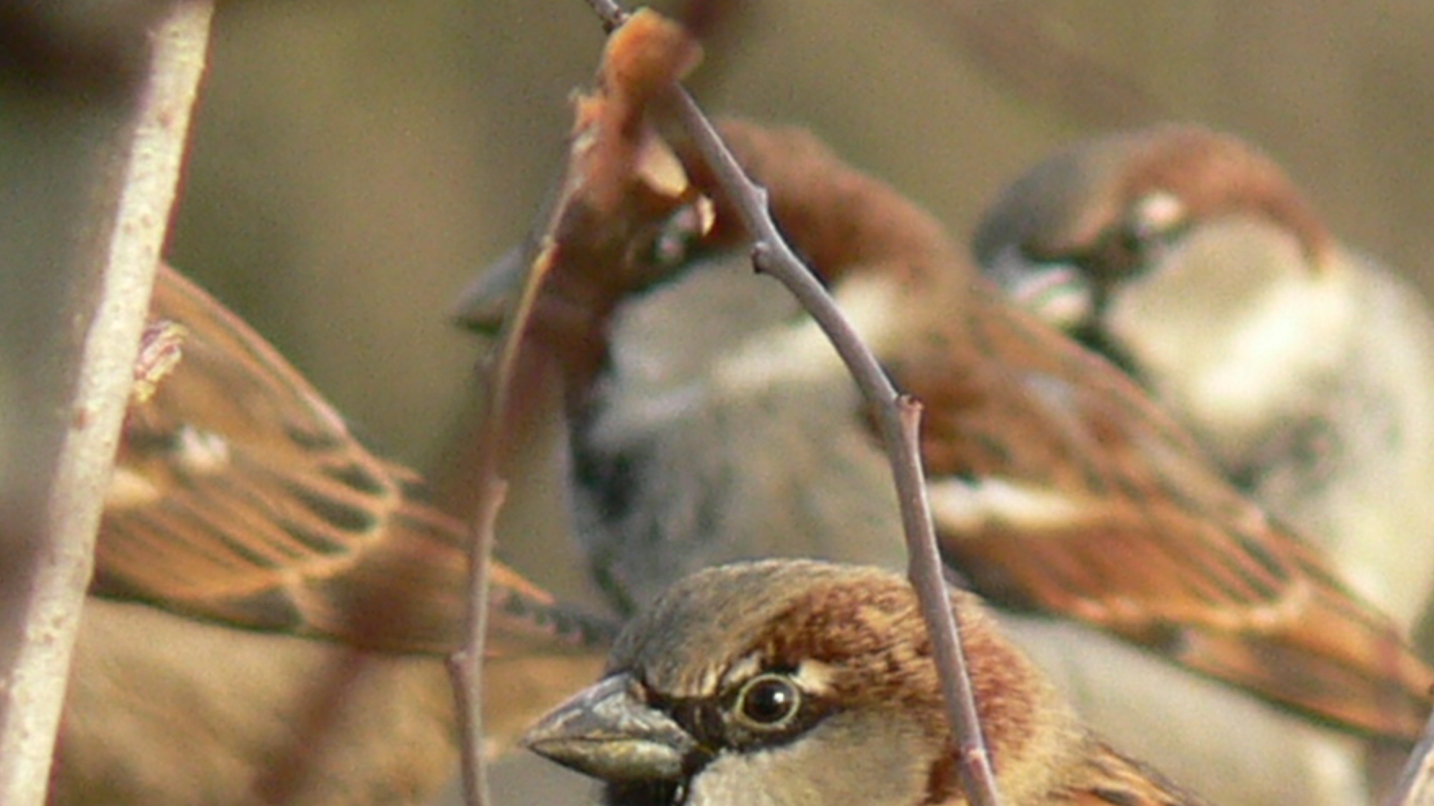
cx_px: 932
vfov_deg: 1.1
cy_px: 906
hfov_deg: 2.0
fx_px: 40525
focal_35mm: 1066
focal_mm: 88.8
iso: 80
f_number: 5
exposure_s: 1/125
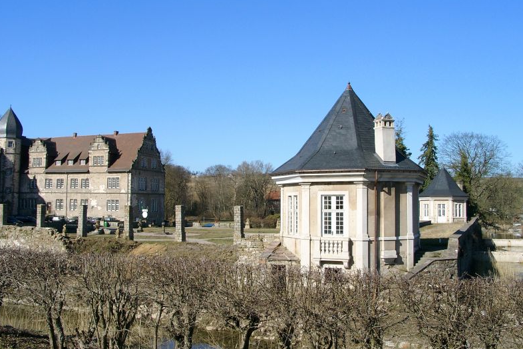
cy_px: 154
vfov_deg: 36.8
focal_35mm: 36
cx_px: 258
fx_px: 523
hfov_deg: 53.1
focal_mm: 7.13
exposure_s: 1/946
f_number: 4
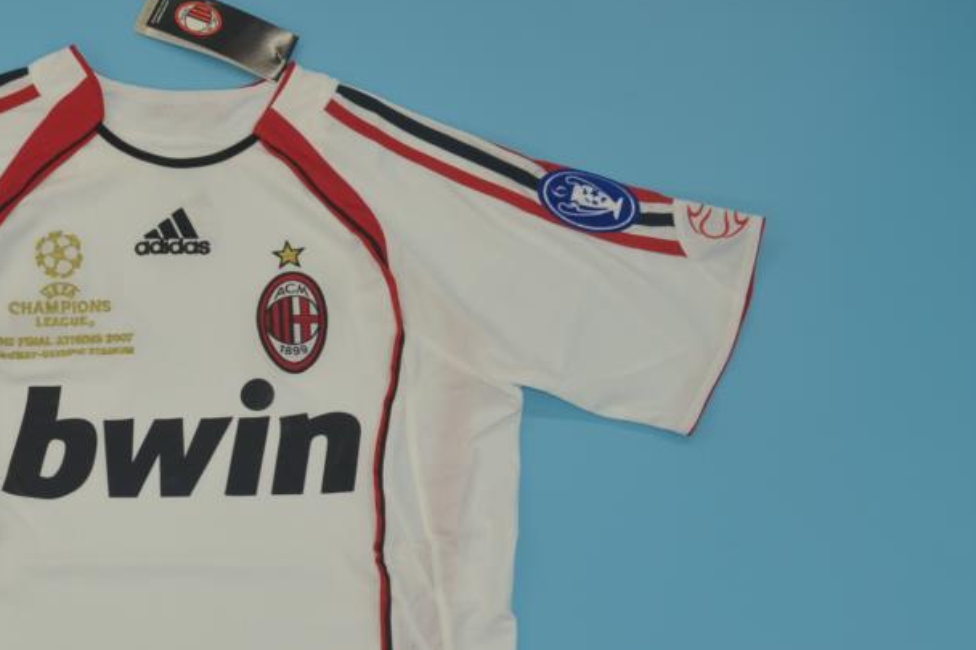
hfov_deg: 30.5
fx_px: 1735
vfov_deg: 20.9
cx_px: 169
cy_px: 554
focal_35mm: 64
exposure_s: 1/100
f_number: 8
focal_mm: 24
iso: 200
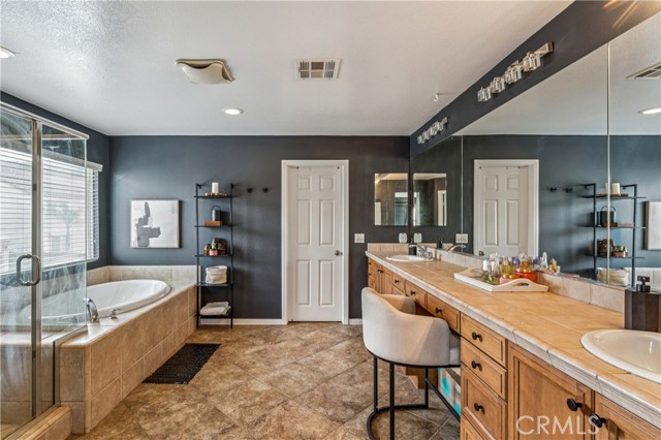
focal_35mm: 17
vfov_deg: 69.8
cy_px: 220
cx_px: 330
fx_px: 316
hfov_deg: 92.6
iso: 100
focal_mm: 17.2
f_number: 13
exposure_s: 1.3
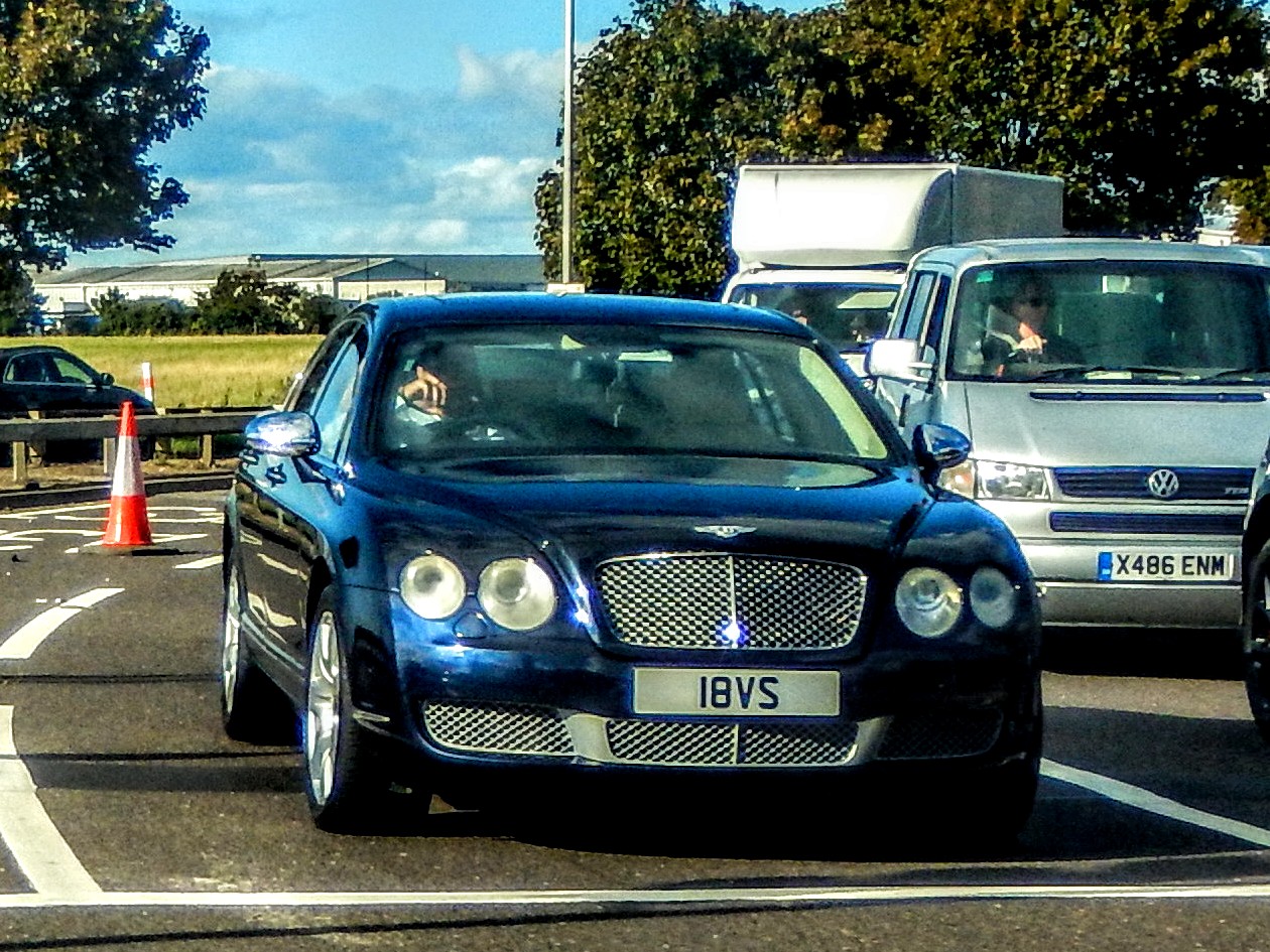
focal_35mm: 36
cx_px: 635
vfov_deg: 39.7
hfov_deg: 51.4
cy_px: 476
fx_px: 1321
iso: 125
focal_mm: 6.5
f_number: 4
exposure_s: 1/800
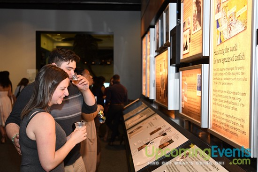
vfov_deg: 28.1
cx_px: 129
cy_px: 86
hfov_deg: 41.1
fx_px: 344
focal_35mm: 48
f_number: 3.5
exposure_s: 1/125
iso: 1000
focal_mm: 32
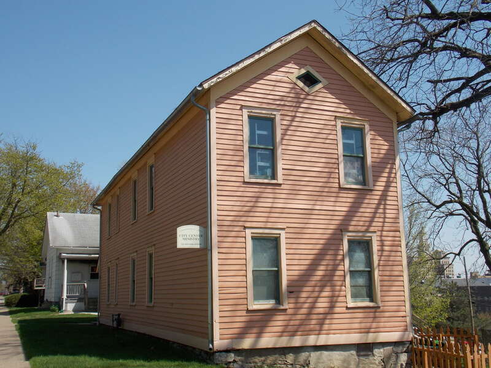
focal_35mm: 37
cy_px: 184
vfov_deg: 38.7
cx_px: 246
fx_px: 525
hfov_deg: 50.1
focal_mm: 6.6
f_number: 3.5
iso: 80
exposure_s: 1/800
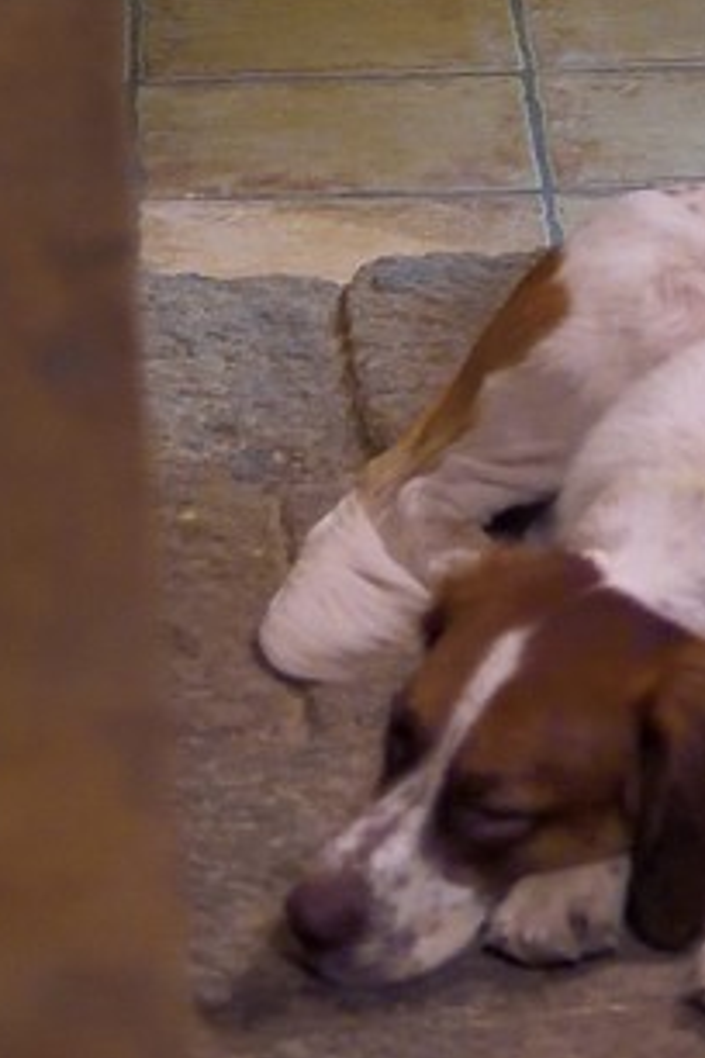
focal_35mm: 230
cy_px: -1542
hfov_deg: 5.9
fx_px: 6756
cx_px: 1019
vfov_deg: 8.2
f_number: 2.8
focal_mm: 44
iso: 1600
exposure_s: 1/30
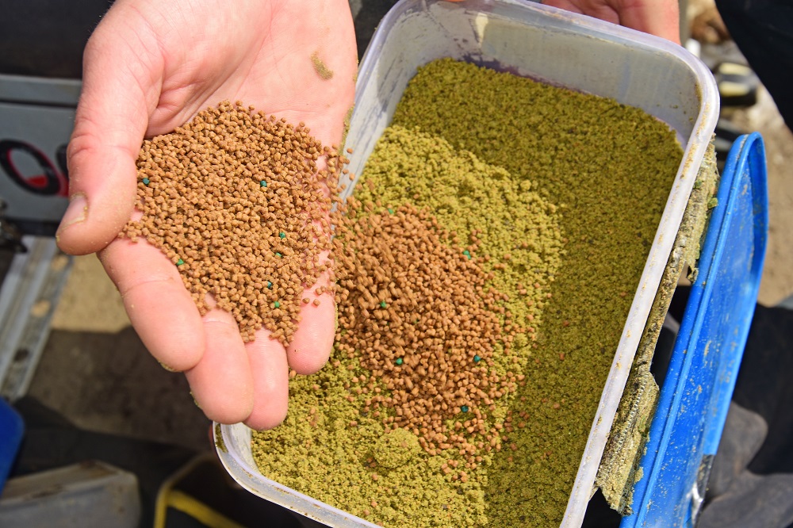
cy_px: 264
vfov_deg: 18.2
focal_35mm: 75
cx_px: 396
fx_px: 1651
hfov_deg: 27.0
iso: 100
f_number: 9
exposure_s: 1/250
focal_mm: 50
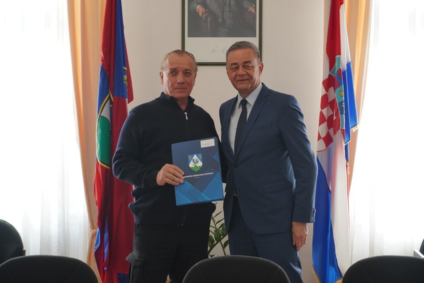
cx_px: 212
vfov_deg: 21.1
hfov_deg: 31.2
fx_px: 760
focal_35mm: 64
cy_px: 142
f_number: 5.6
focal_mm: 43
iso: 1250
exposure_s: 1/200
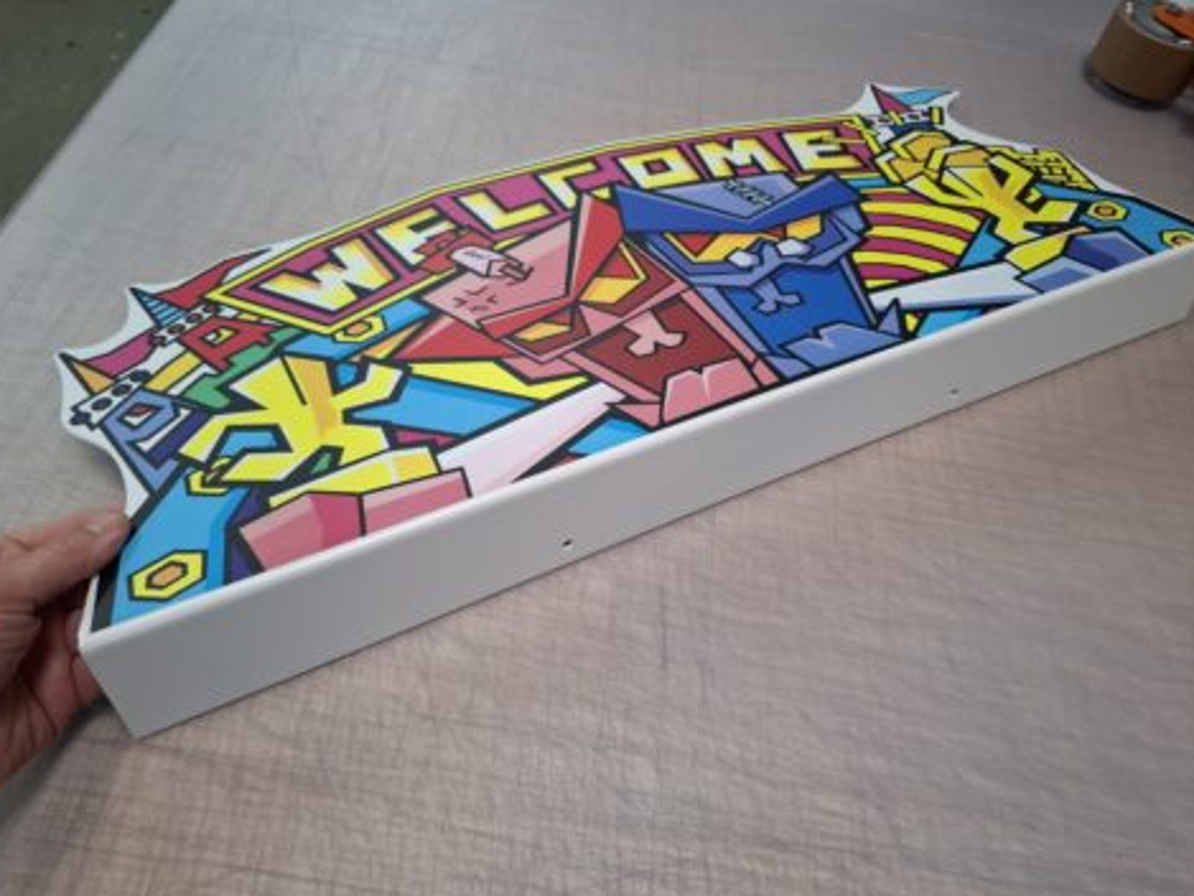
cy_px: 421
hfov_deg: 69.4
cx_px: 614
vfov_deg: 54.9
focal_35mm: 25
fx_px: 863
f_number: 1.8
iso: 250
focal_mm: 5.54
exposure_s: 1/100
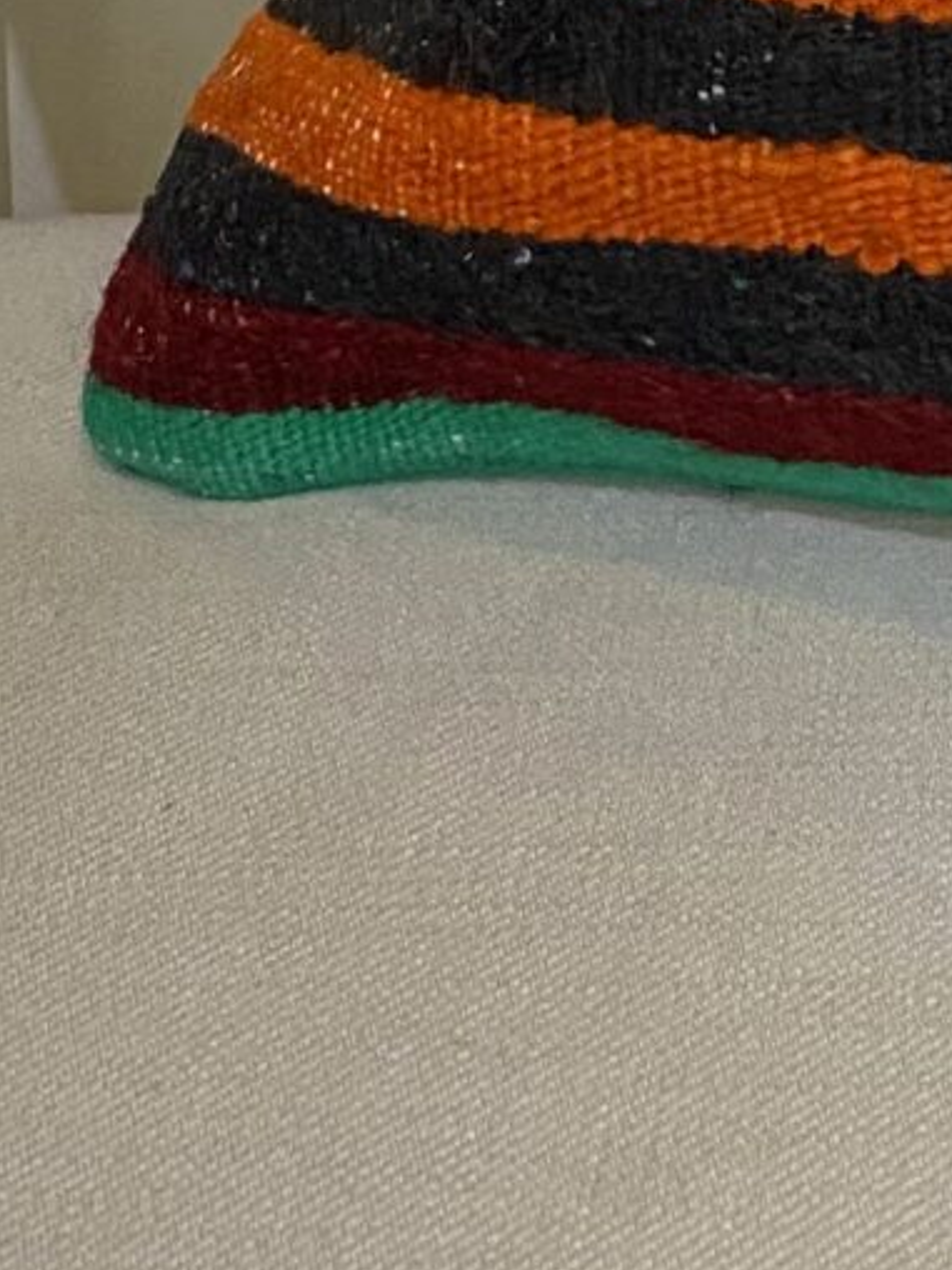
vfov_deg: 12.3
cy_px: -1658
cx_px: 1174
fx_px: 4804
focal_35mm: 131
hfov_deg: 11.1
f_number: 1.8
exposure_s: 1/95
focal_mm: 4.25
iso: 125
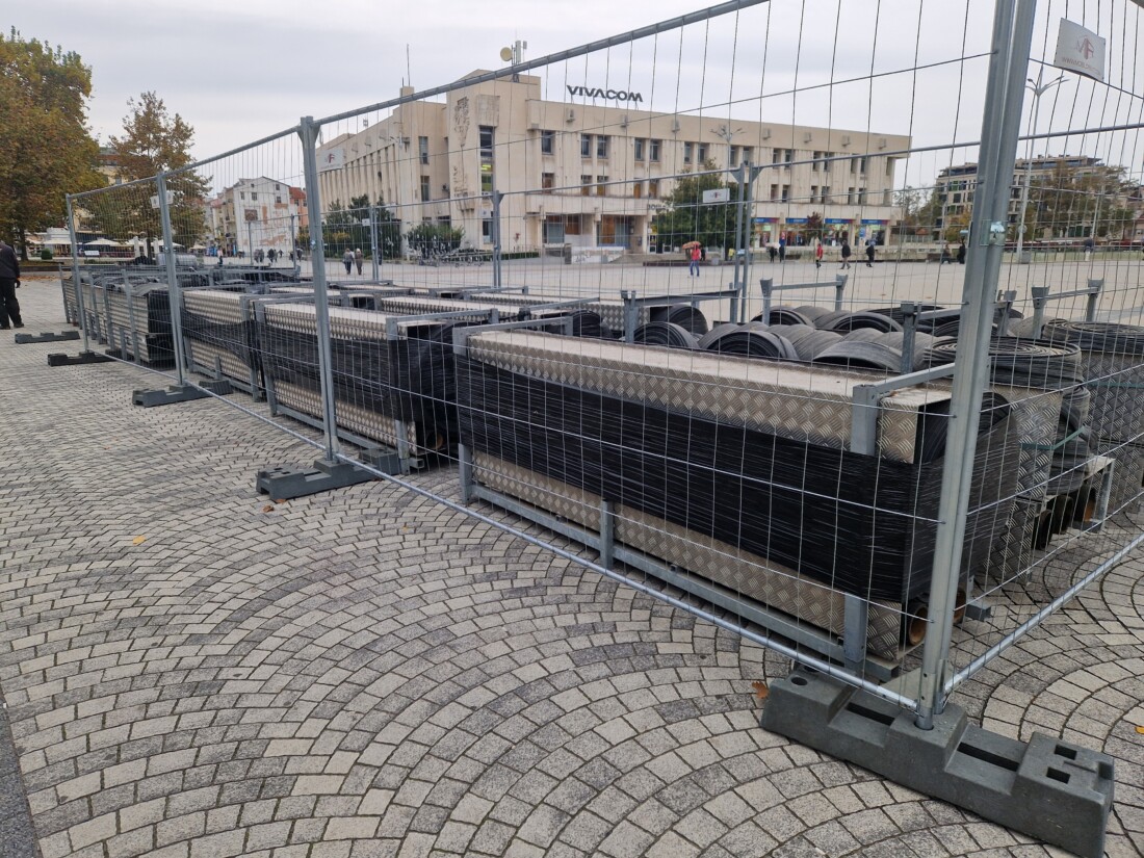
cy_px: 429
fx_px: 760
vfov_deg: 58.9
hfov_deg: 73.9
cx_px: 572
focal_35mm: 23
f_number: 1.8
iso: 50
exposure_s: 1/203
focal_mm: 5.4
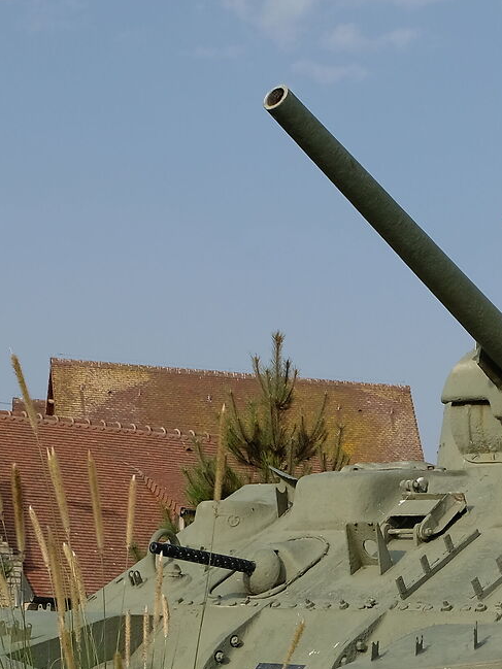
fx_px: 1856
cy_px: 666
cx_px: 542
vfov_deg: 19.8
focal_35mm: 96
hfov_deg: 15.0
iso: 200
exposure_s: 1/400
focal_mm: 18
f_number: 8
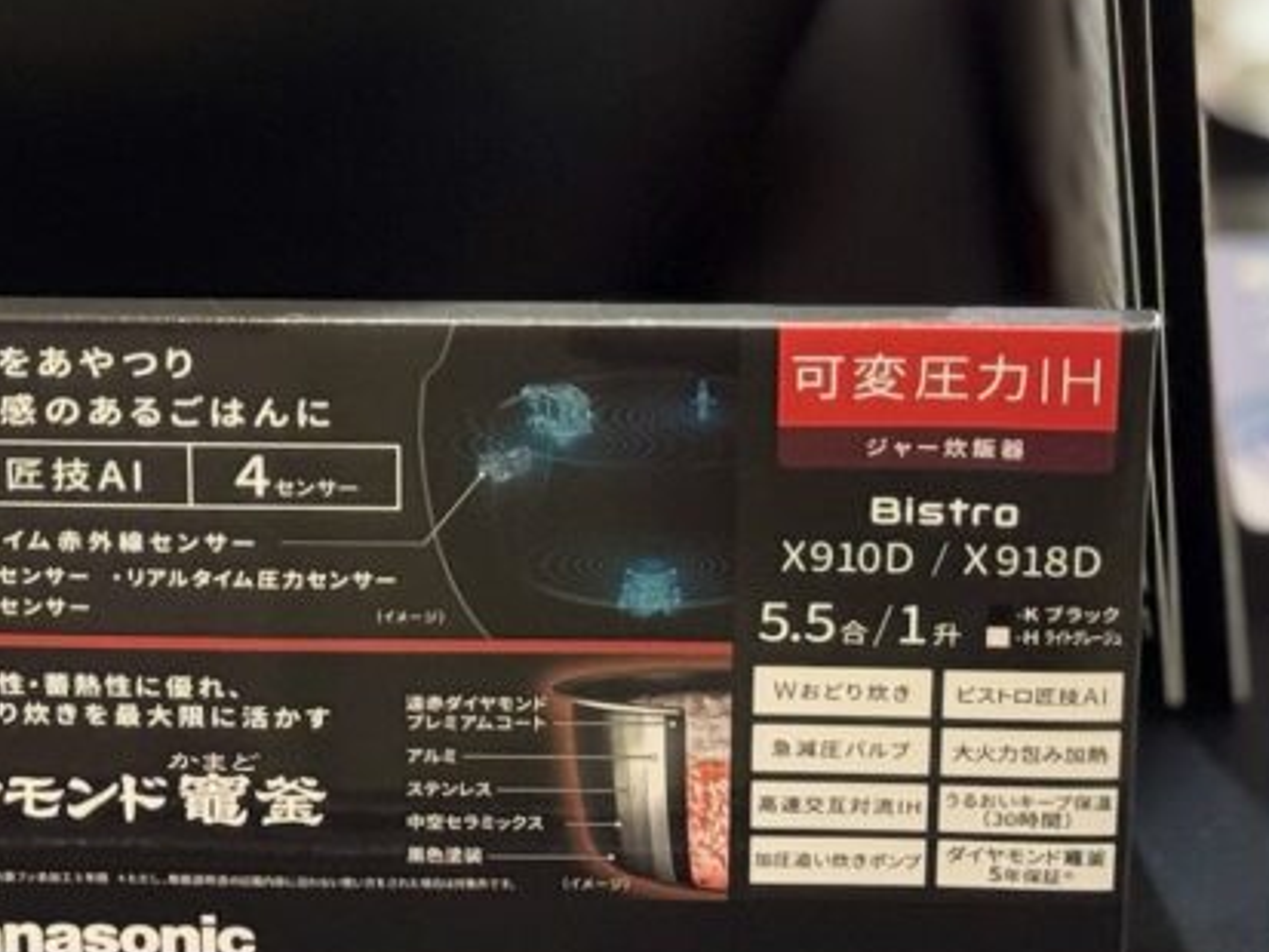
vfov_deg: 12.2
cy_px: -181
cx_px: 160
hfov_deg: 16.4
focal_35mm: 119
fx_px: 4364
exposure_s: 1/33
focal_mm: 6.76
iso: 200
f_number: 1.78
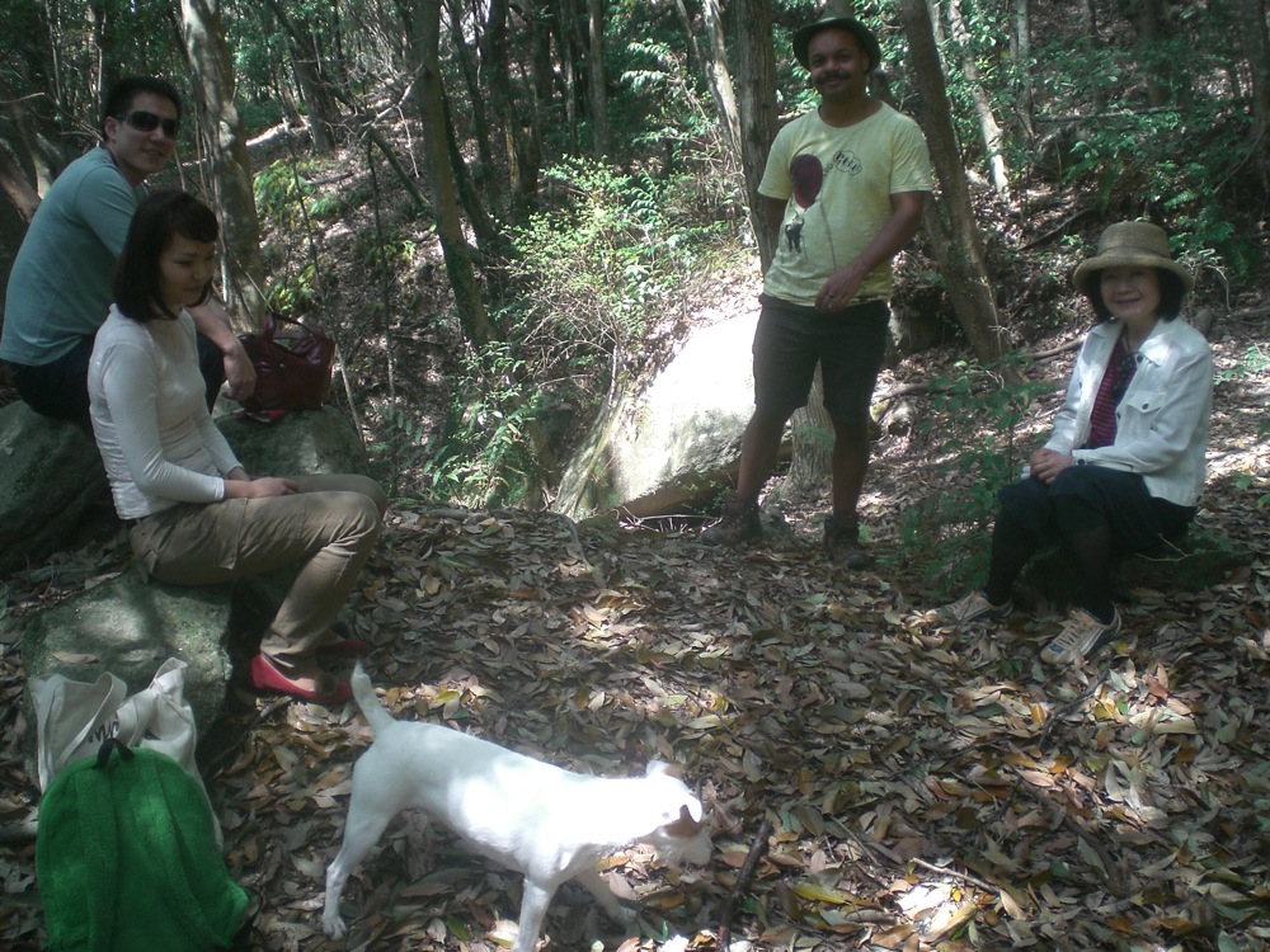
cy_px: 476
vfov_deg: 37.7
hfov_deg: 49.0
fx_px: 1394
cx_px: 635
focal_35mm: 38
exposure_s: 1/125
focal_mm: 6.3
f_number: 3.1
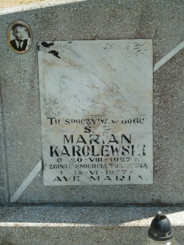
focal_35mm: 119
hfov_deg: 12.5
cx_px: 92
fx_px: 843
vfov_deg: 16.6
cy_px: 122
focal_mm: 19.5
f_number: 4.4
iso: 80
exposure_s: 1/250
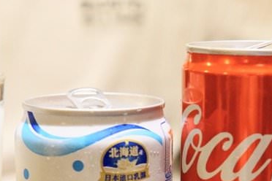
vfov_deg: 11.2
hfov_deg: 16.9
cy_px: 203
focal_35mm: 121
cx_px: 156
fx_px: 914
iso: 1600
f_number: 3.2
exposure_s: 1/60
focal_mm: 30
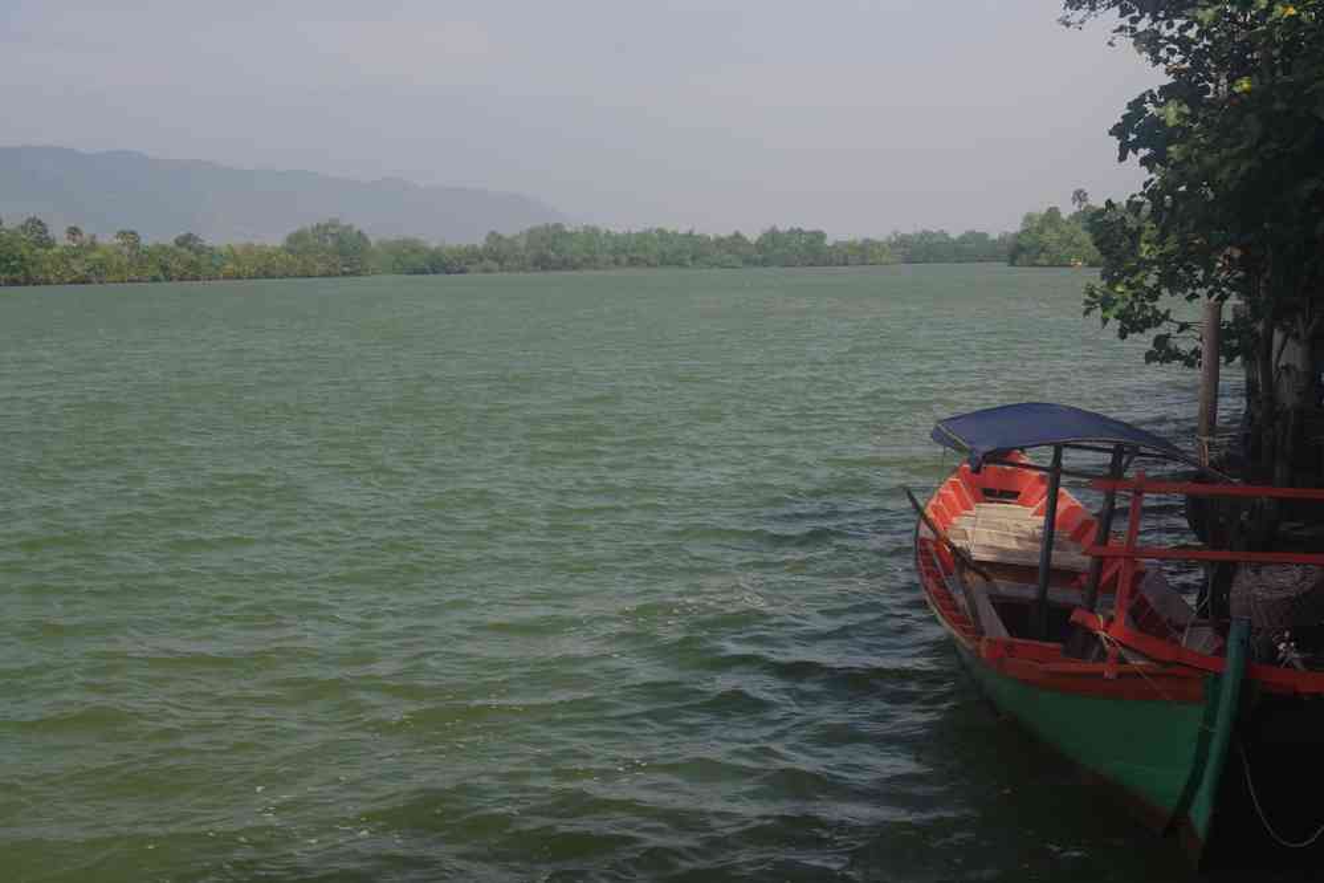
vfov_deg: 22.6
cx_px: 662
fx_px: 2206
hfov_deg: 33.4
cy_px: 442
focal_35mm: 60
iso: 200
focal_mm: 40
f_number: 11
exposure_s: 1/100
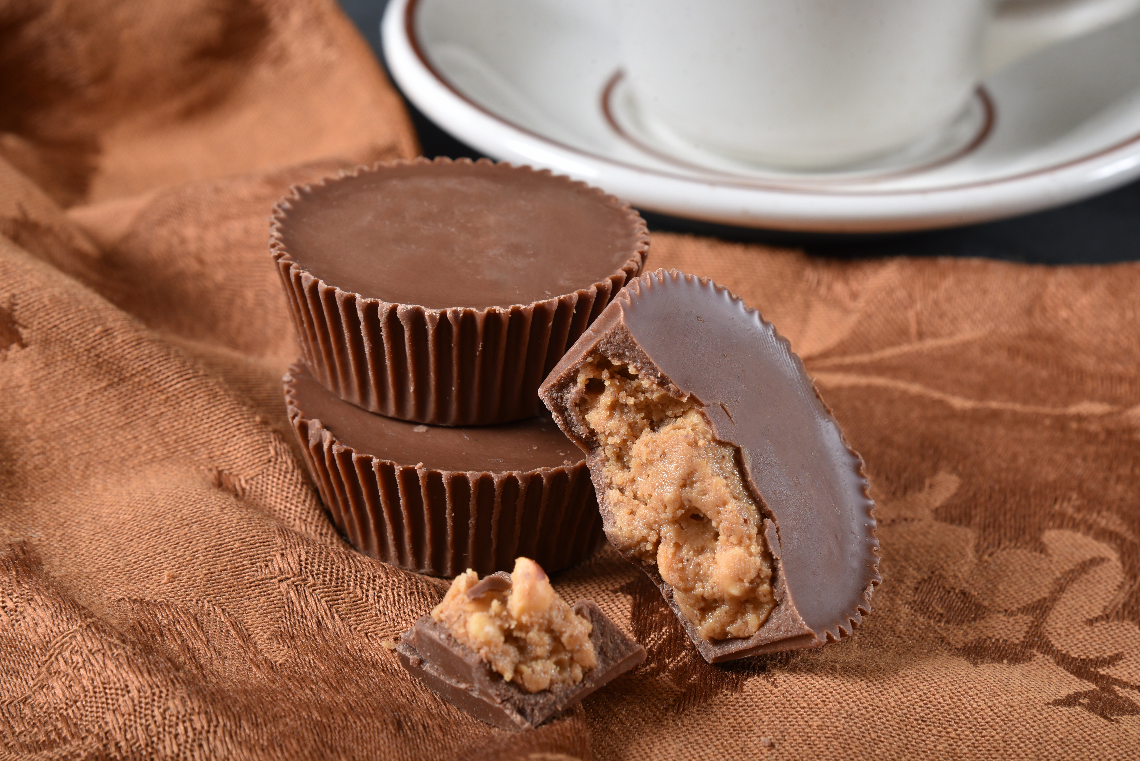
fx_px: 3801
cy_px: 380
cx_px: 570
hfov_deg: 17.1
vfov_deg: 11.4
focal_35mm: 120
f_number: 14
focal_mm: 120
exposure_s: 1/200
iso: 100
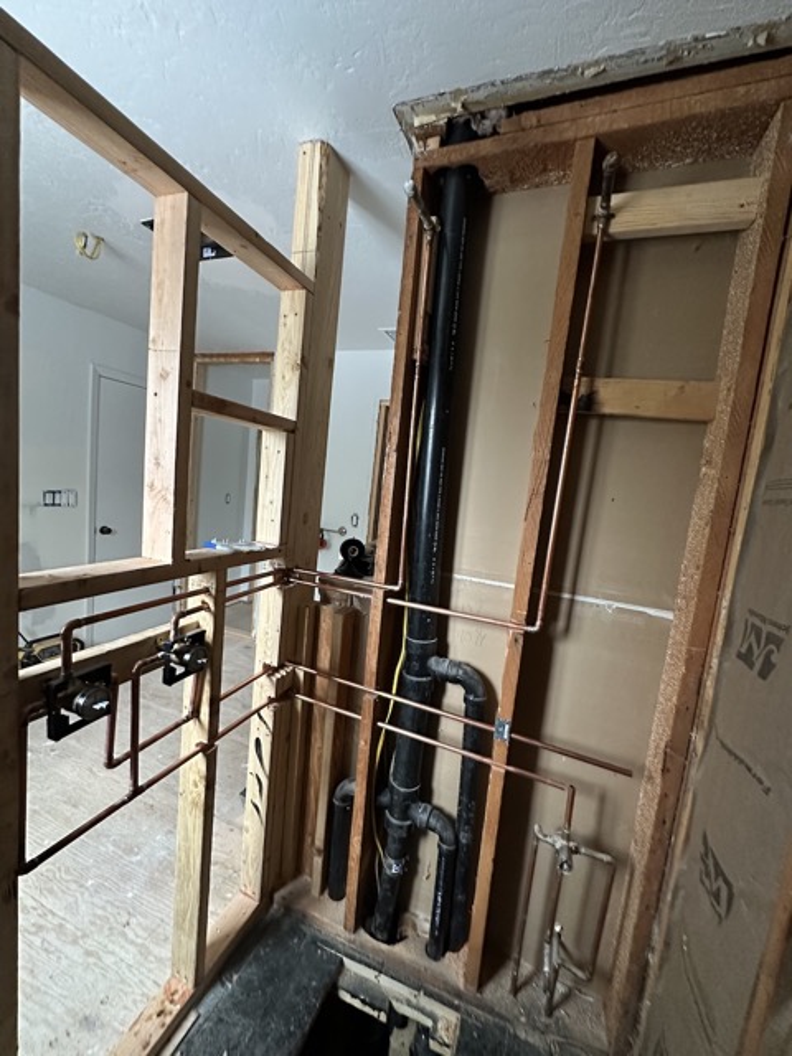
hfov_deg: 85.7
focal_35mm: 14
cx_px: 396
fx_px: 427
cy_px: 528
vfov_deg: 102.1
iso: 800
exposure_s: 1/60
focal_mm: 2.22
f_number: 2.2
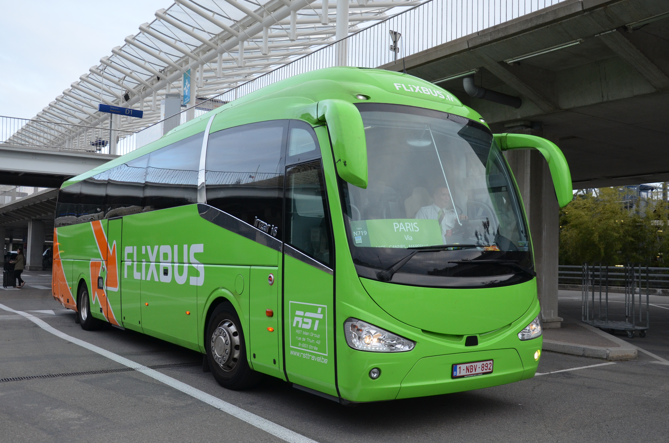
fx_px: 649
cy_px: 220
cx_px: 319
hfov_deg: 54.5
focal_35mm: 35
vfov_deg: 37.7
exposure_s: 1/800
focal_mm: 22
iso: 800
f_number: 3.8
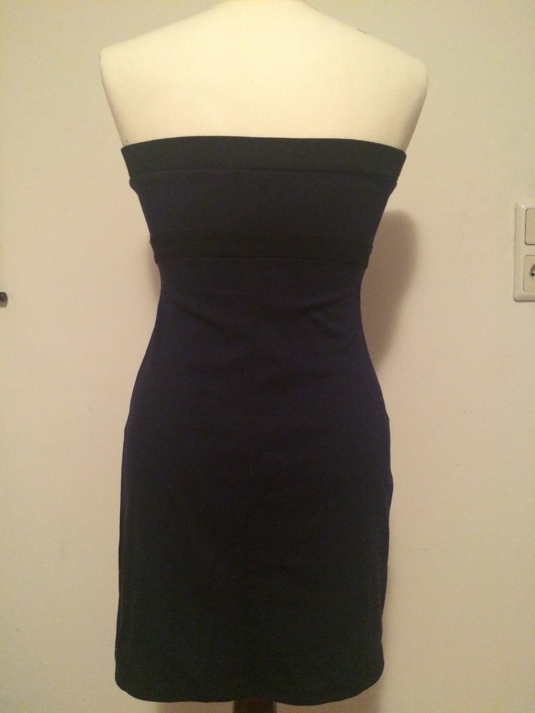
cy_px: 356
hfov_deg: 48.2
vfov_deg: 61.7
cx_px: 268
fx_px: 598
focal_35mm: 29
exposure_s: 1/17
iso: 500
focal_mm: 4.15
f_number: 2.2
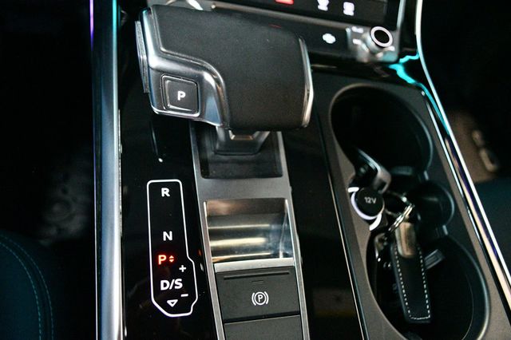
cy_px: 170
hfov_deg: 67.4
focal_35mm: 27
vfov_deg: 47.9
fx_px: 383
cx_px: 256
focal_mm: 18
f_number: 3.5
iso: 12800
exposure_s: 1/50
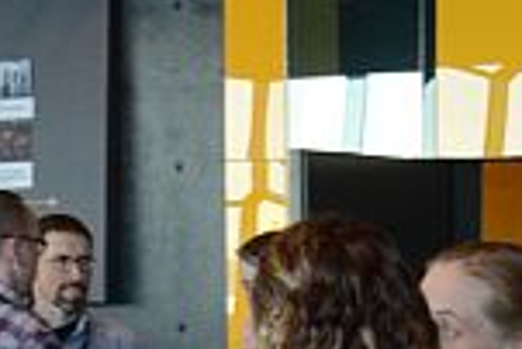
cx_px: 512
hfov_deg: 14.1
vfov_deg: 9.1
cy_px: 695
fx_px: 2075
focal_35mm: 143
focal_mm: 18
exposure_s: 1/60
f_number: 7.1
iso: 1600
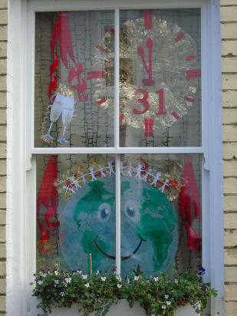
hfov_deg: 21.6
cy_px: 158
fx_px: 621
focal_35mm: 68
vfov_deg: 28.6
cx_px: 118
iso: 250
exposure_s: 1/125
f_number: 5.5
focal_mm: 12
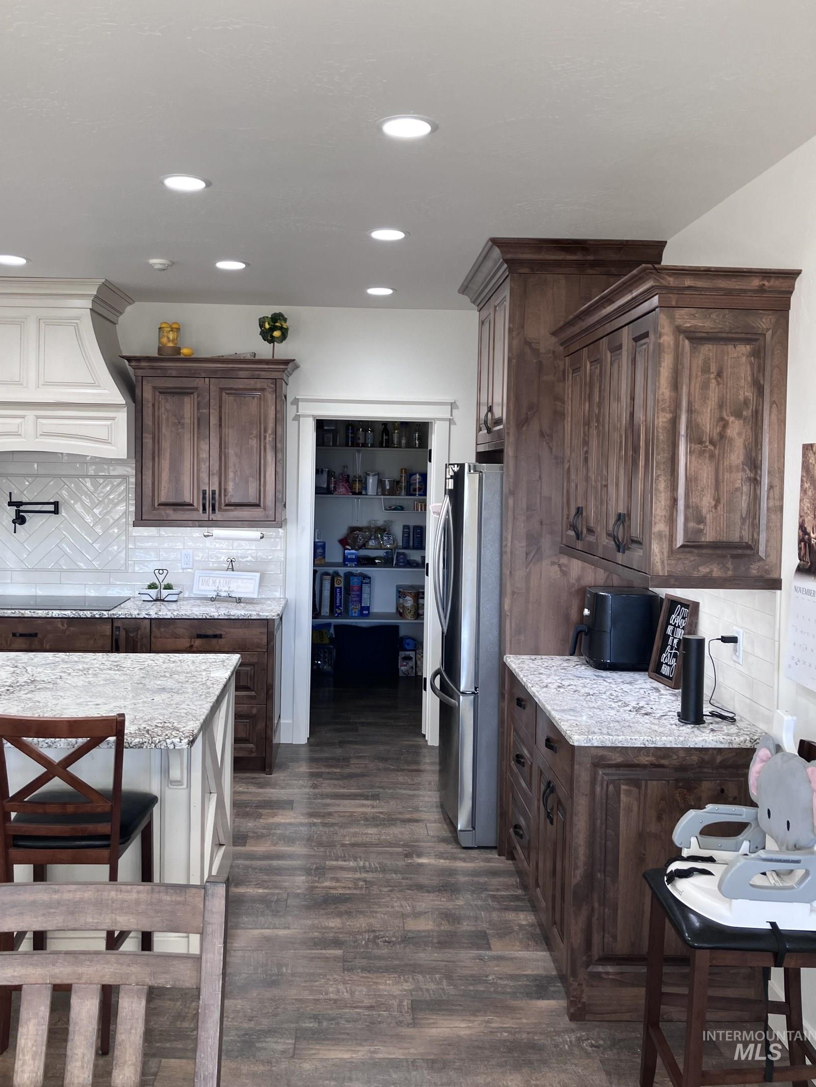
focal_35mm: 30
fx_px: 943
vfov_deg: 59.9
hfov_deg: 46.8
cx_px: 382
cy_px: 506
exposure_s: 1/60
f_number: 1.8
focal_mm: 3.99
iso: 50
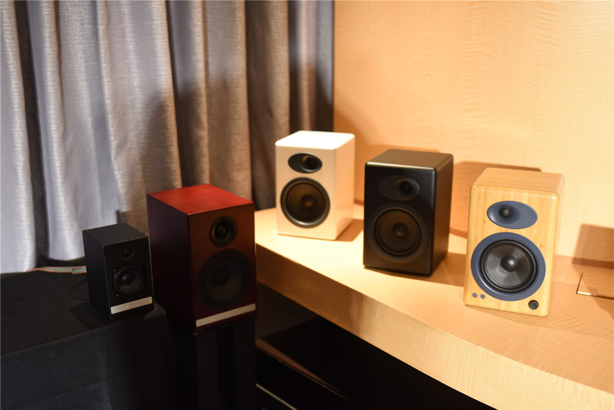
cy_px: 205
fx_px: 682
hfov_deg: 48.4
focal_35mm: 40
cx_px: 307
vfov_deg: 33.4
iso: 800
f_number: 2
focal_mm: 40
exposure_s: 1/160
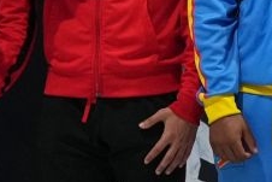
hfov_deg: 3.7
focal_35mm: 558
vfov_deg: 2.5
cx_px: 152
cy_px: -52
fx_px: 4219
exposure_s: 1/250
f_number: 2.8
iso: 2500
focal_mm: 70
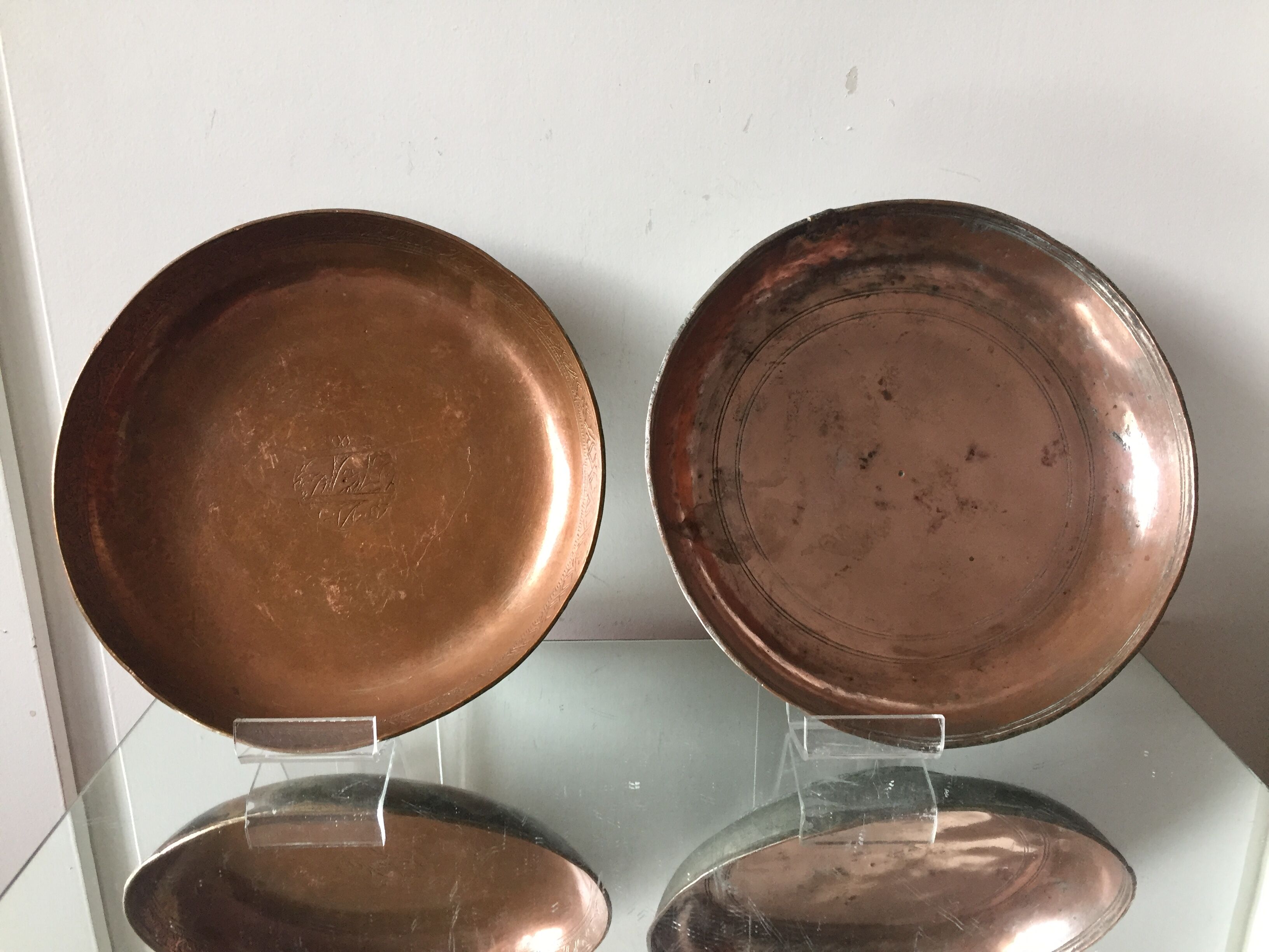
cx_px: 634
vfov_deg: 48.2
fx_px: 1063
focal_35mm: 29
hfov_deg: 61.7
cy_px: 476
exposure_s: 1/33
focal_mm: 4.15
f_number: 2.2
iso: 160
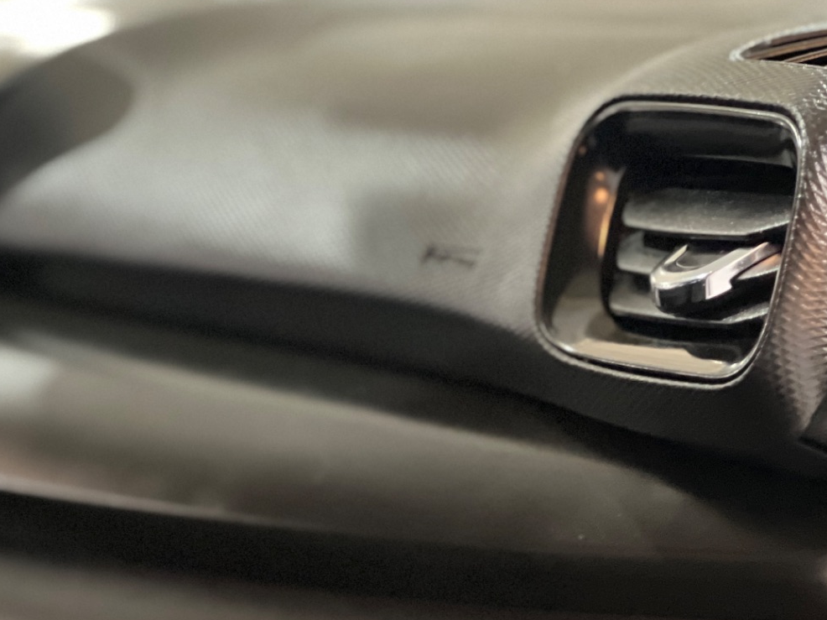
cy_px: 431
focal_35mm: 150
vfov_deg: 9.9
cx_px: 378
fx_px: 3583
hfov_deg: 13.2
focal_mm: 9
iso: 800
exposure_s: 1/15
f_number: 2.8
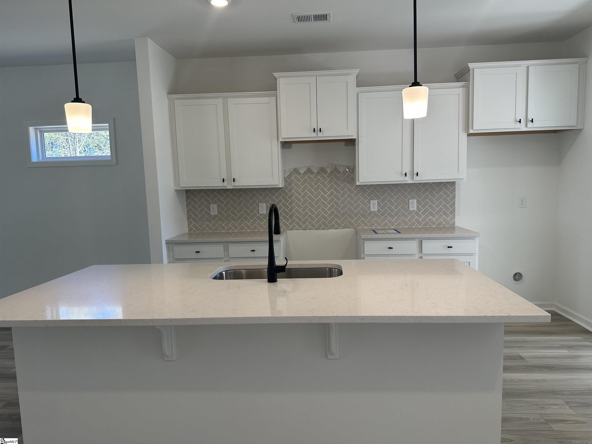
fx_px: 410
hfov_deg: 71.6
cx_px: 296
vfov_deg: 56.8
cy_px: 222
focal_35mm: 24
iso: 80
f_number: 1.78
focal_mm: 6.86
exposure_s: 1/166
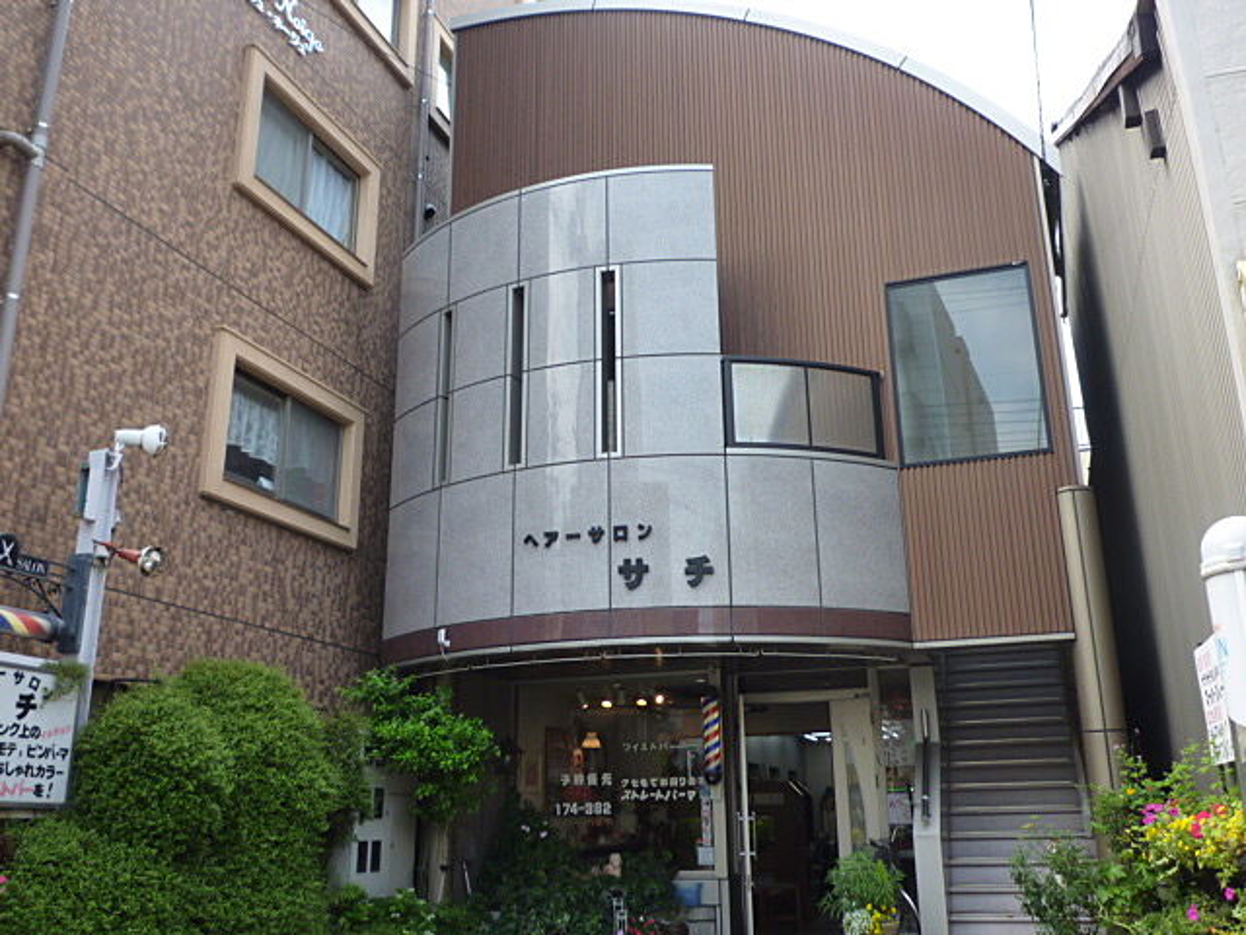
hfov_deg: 58.4
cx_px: 623
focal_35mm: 31
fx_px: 1116
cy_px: 468
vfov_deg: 45.4
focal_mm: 4.4
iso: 125
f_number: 2.8
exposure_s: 1/200
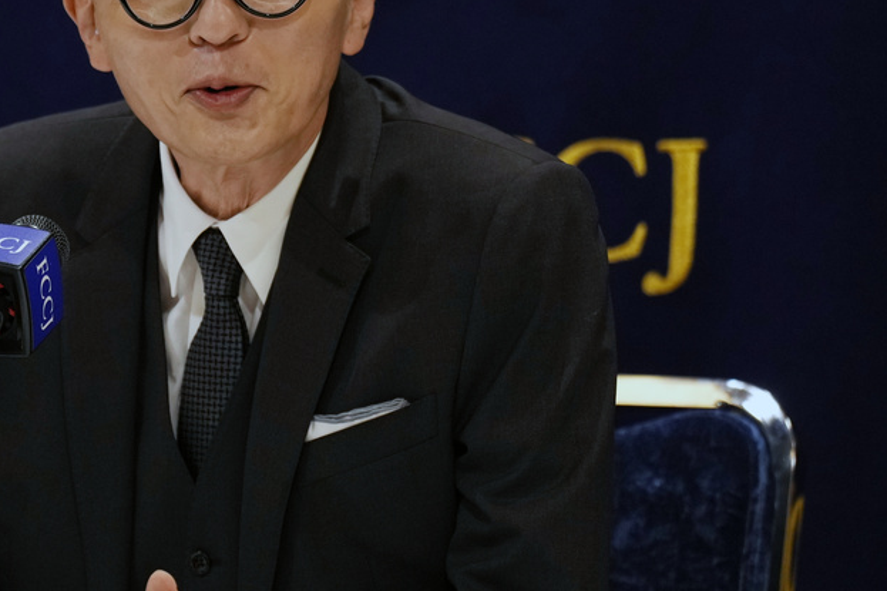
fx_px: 12143
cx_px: 211
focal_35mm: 493
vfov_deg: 2.8
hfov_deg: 4.2
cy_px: 154
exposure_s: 1/320
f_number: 2.8
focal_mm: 200
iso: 1600
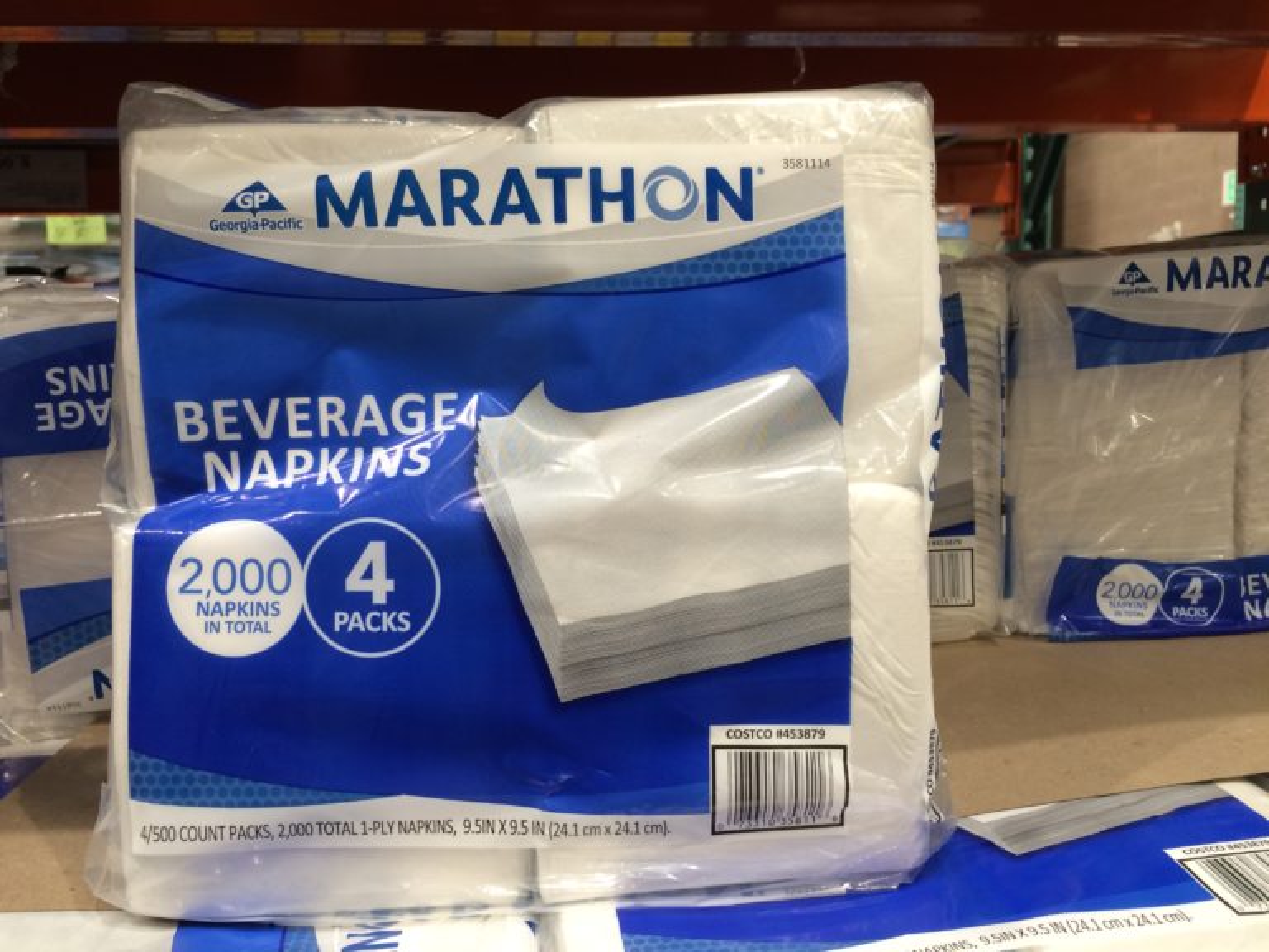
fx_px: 1063
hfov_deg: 61.7
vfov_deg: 48.2
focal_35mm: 29
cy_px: 476
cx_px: 634
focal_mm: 4.15
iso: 64
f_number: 2.2
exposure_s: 1/30
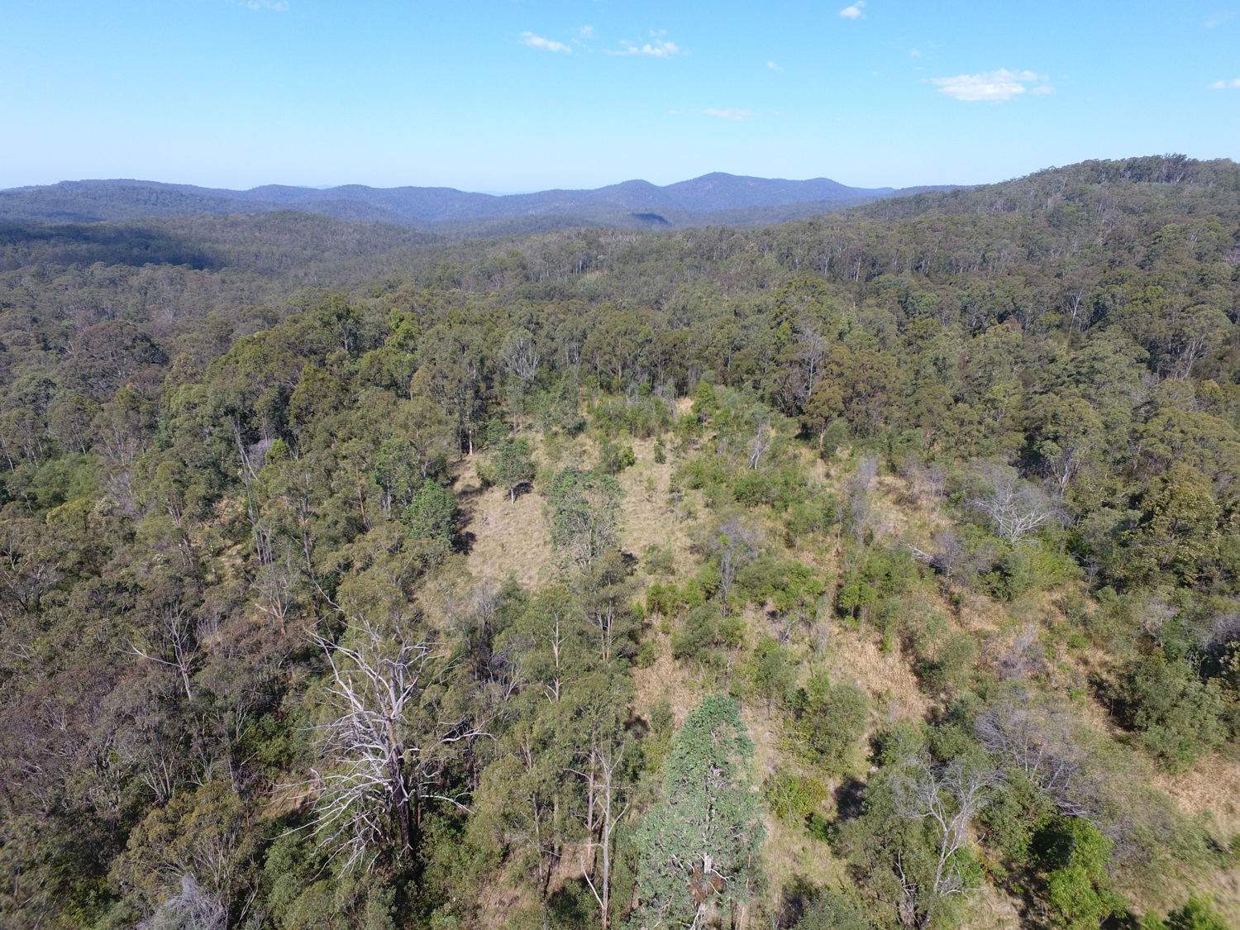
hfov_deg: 81.7
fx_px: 716
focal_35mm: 20
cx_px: 620
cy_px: 465
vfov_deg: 66.0
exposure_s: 1/512
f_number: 2.8
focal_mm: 3.61
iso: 100
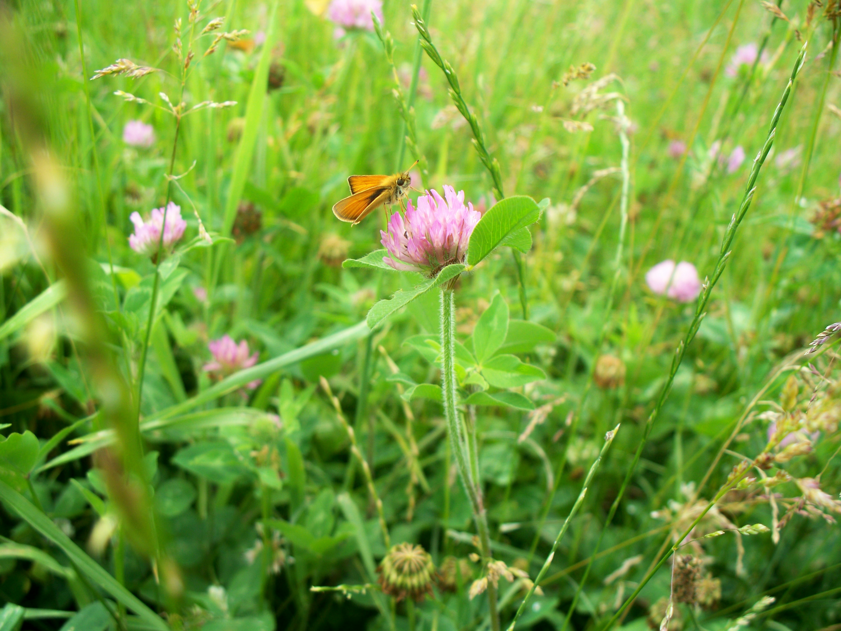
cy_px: 316
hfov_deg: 51.4
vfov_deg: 39.7
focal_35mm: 36
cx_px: 420
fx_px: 875
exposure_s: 1/160
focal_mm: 7.54
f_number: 2.8
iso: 64
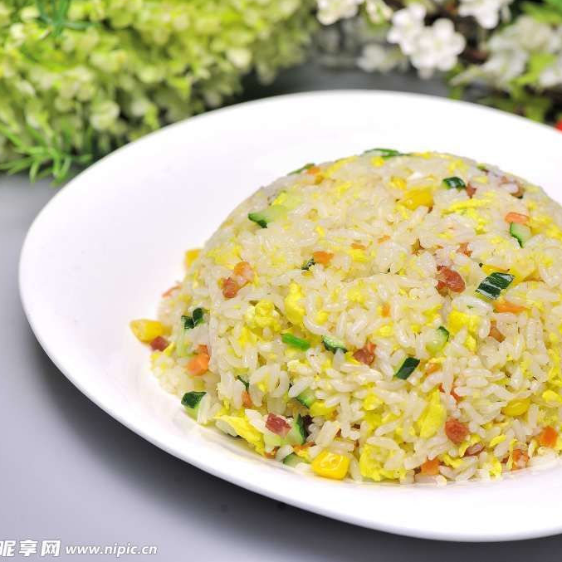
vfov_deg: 12.9
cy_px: 280
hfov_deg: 12.9
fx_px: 2480
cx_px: 407
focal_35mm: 135
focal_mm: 105
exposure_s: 1/160
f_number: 7.1
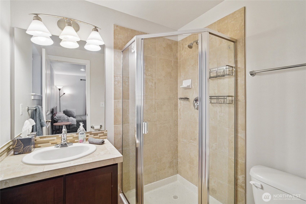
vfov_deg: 73.7
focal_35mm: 16
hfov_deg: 96.7
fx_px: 136
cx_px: 153
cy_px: 102
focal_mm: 16
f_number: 7.1
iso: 1600
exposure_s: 1/25
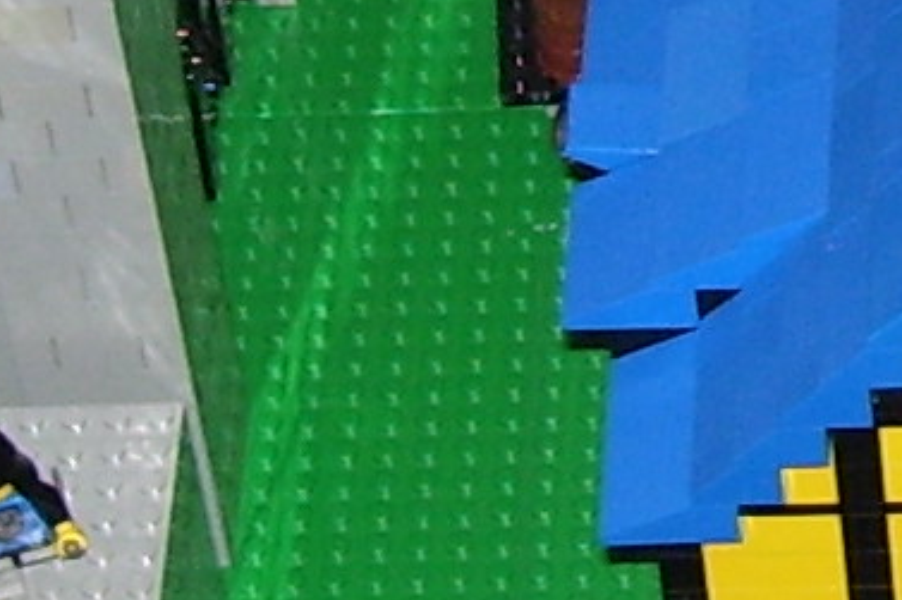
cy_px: -120
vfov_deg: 6.0
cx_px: 1309
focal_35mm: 229
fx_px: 5735
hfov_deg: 8.8
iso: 80
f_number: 2.7
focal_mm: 6
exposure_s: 1/60
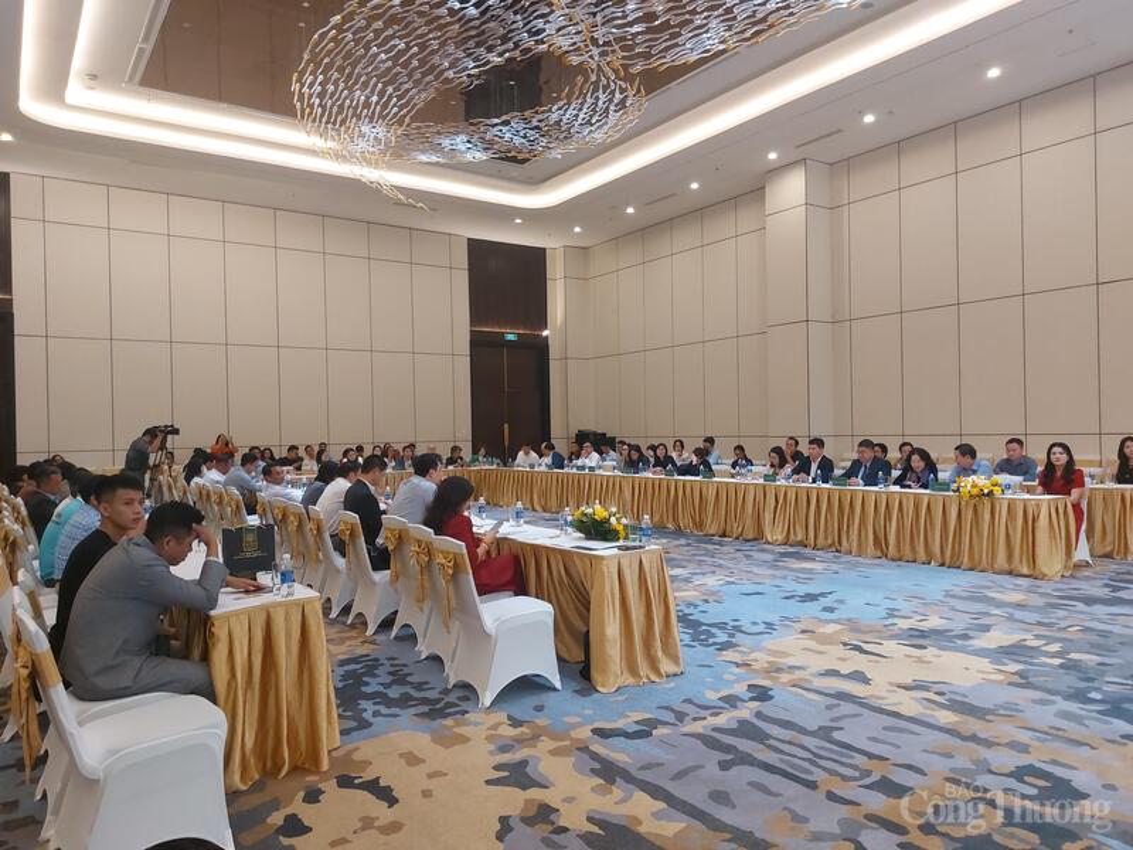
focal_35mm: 24
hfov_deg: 71.6
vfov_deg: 56.8
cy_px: 425
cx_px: 566
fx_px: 786
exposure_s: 1/100
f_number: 1.8
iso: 250
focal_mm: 5.23
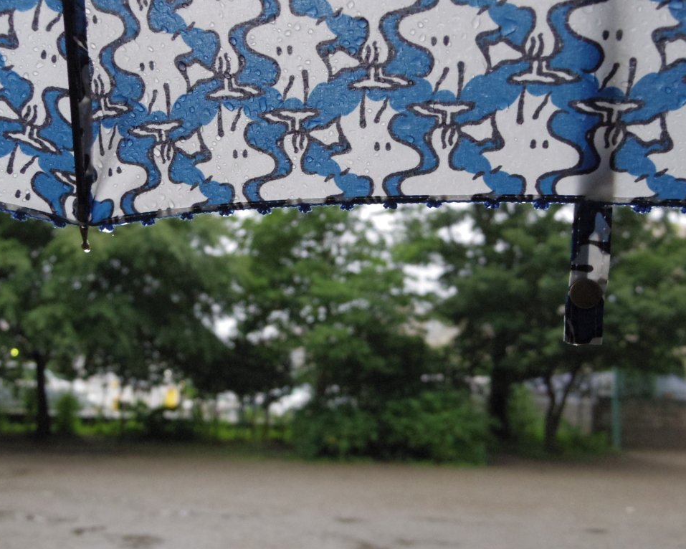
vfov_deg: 32.1
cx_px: 335
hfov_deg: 39.5
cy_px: 274
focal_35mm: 47
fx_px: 954
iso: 1250
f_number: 3.2
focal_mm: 8.2
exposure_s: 1/60
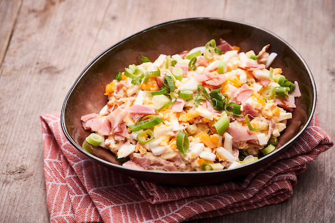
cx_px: 168
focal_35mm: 90
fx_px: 837
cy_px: 112
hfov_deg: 22.6
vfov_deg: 15.2
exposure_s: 1/125
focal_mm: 90
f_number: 5.6
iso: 200
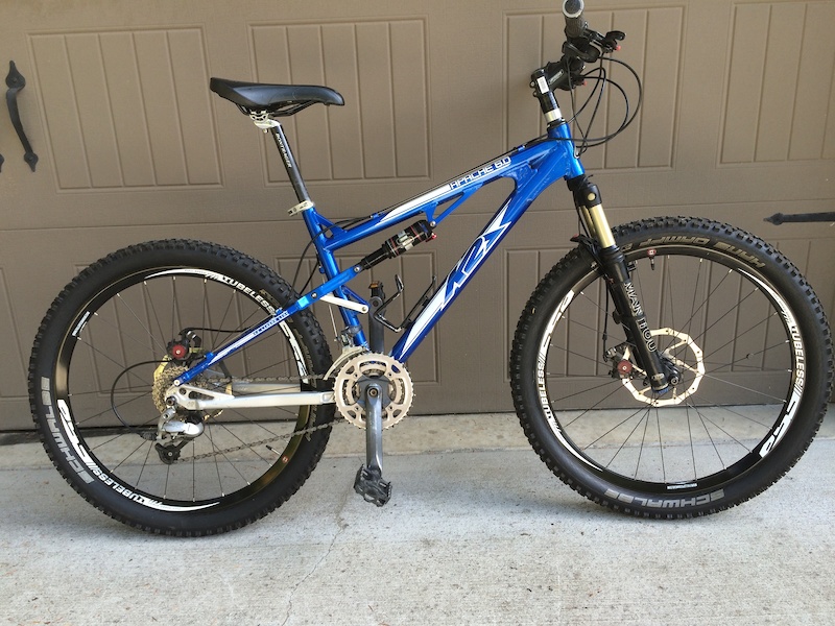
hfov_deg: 61.7
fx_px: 700
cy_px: 313
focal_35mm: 29
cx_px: 418
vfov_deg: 48.2
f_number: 2.2
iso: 32
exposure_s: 1/120
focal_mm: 4.15
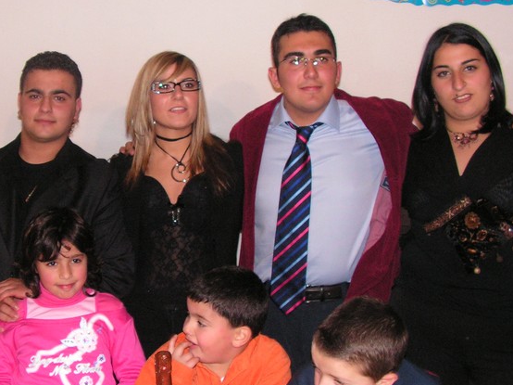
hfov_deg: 36.5
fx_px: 770
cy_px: 187
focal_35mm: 52
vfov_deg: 28.0
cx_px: 177
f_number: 3.2
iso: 200
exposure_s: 1/40
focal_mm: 6
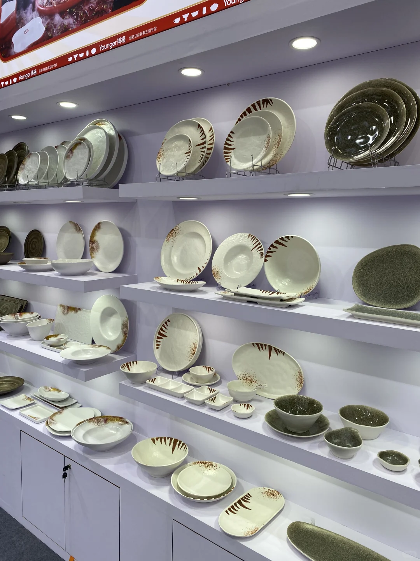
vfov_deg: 67.3
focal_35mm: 26
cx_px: 210
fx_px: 421
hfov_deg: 53.1
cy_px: 280
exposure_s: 1/165
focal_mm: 4.25
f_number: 1.8
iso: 32
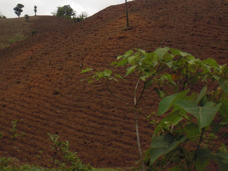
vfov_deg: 22.7
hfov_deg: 29.8
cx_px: 60
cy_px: 41
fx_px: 422
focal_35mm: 64
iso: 64
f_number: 5.6
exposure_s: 1/400
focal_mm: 6.3
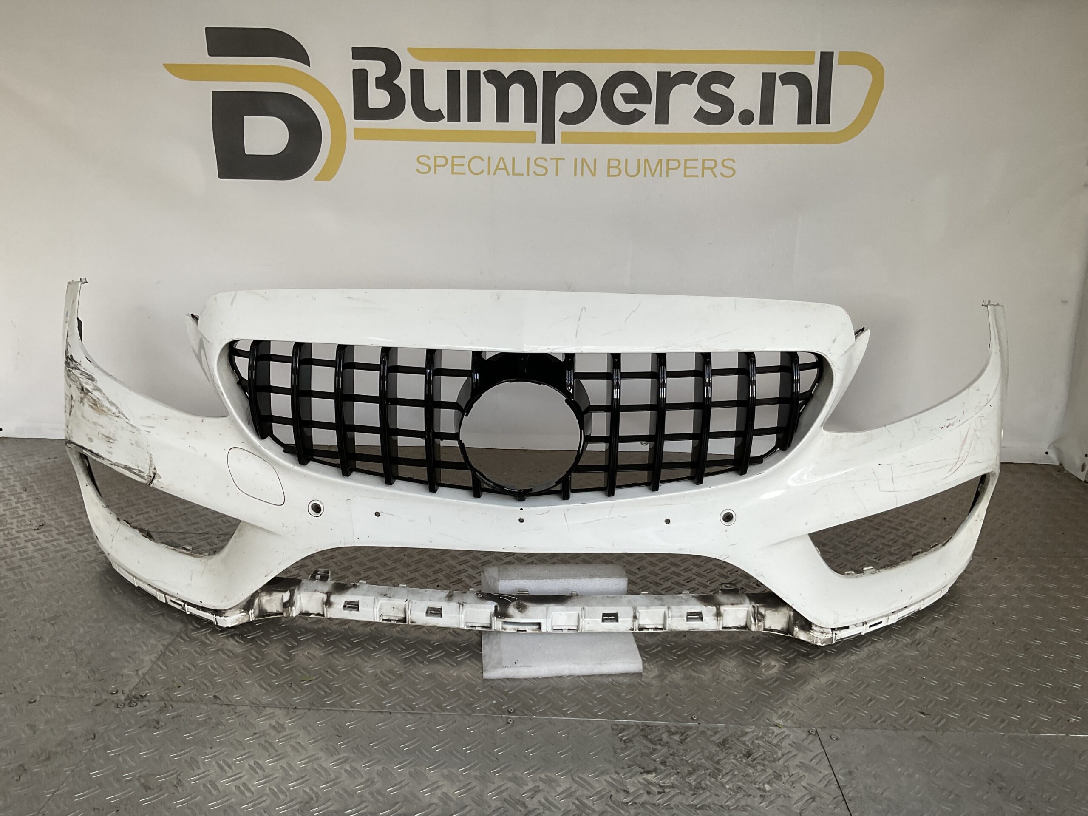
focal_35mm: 29
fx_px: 911
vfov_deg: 48.2
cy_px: 408
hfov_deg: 61.7
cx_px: 544
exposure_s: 1/100
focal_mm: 3
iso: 32
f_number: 1.8
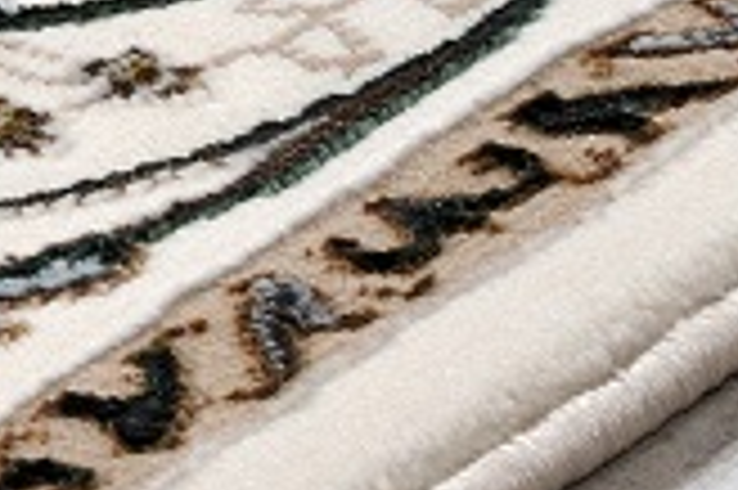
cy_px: -27
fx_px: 11243
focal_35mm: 549
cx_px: -1130
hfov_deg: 3.7
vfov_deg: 2.5
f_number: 20
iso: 500
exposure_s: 1/125
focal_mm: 56
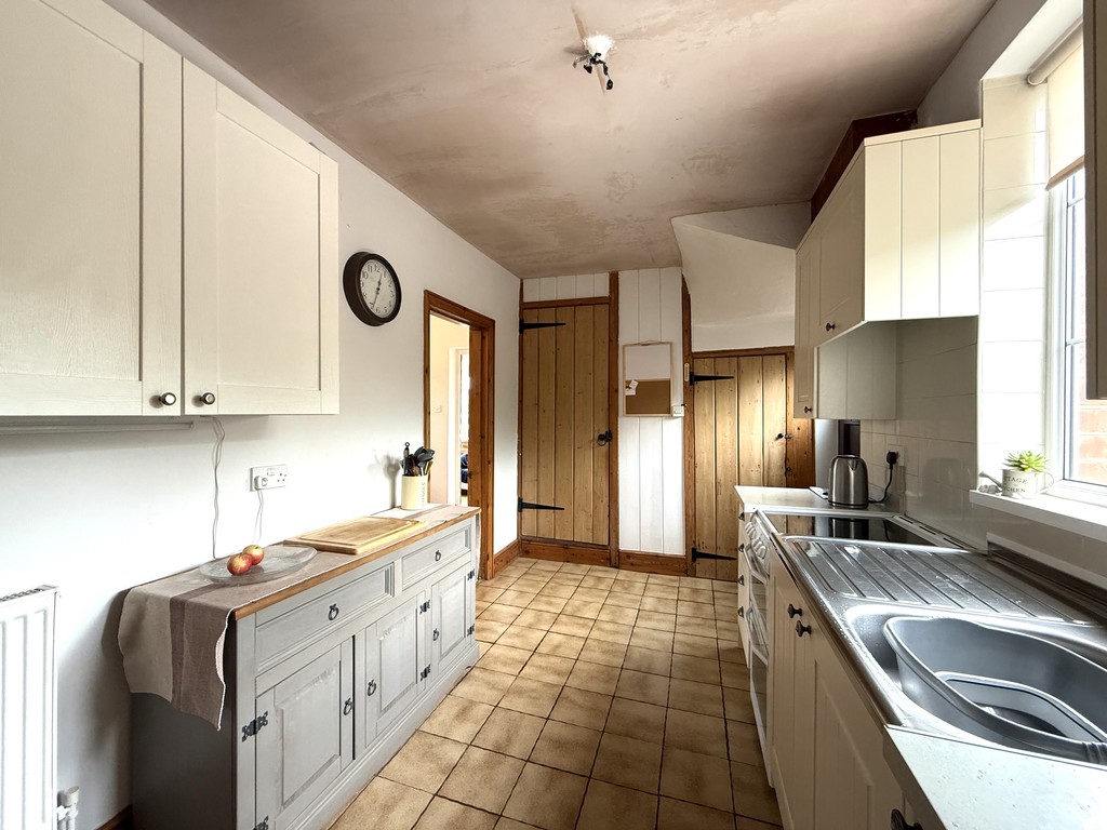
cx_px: 554
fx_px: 448
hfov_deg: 102.1
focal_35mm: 14
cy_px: 415
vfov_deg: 85.7
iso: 200
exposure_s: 1/99
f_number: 2.2
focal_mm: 2.22
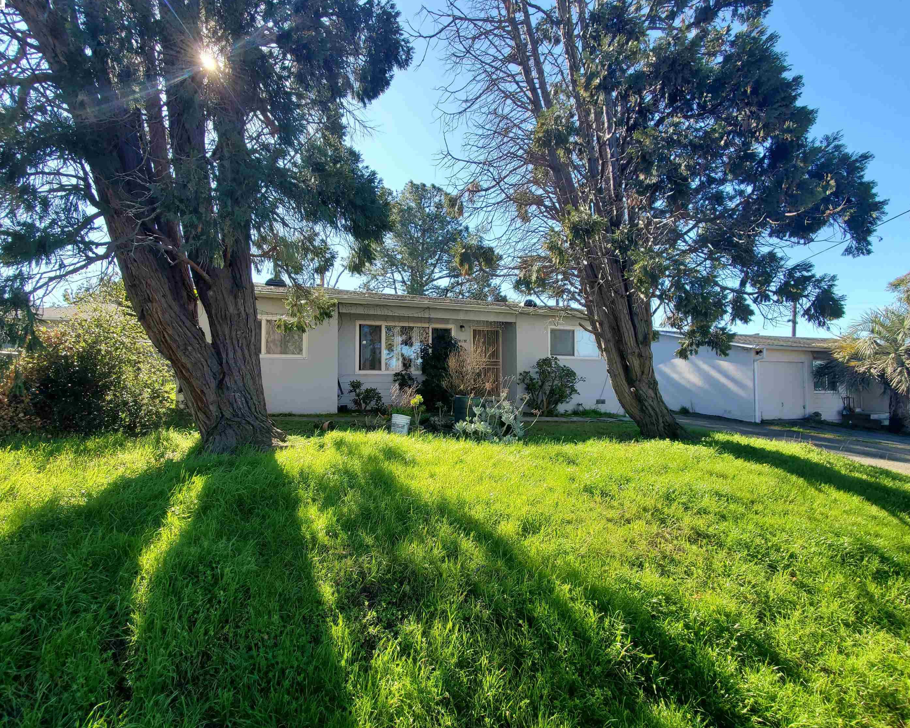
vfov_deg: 88.0
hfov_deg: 100.6
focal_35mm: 14
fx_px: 377
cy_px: 373
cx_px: 429
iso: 50
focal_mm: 1.8
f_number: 2.2
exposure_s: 1/336
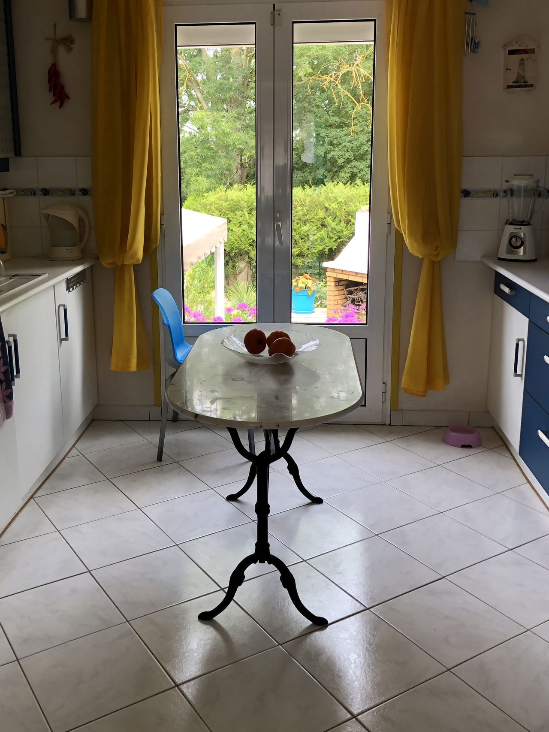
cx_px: 228
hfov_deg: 40.6
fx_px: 740
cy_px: 318
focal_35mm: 35
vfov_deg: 52.5
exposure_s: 1/120
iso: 64
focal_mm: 3.99
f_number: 1.8
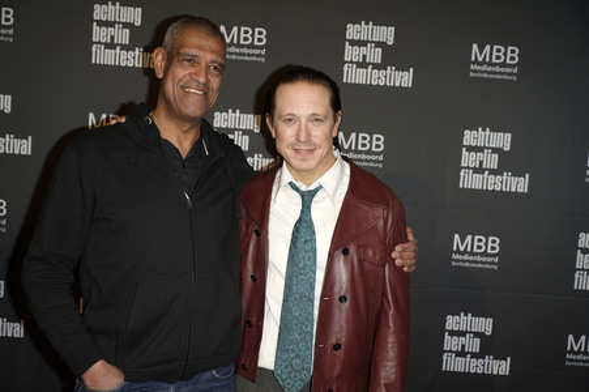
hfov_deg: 39.6
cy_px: 196
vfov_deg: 27.0
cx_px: 294
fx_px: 817
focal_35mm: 50
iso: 320
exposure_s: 1/200
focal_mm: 50
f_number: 5.6
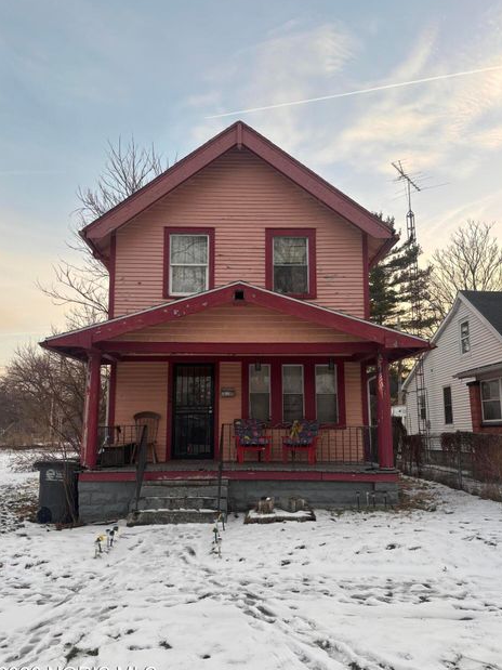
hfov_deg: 49.7
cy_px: 347
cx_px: 250
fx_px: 542
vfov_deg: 63.4
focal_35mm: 28
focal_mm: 5.96
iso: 50
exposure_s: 1/297
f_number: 1.6
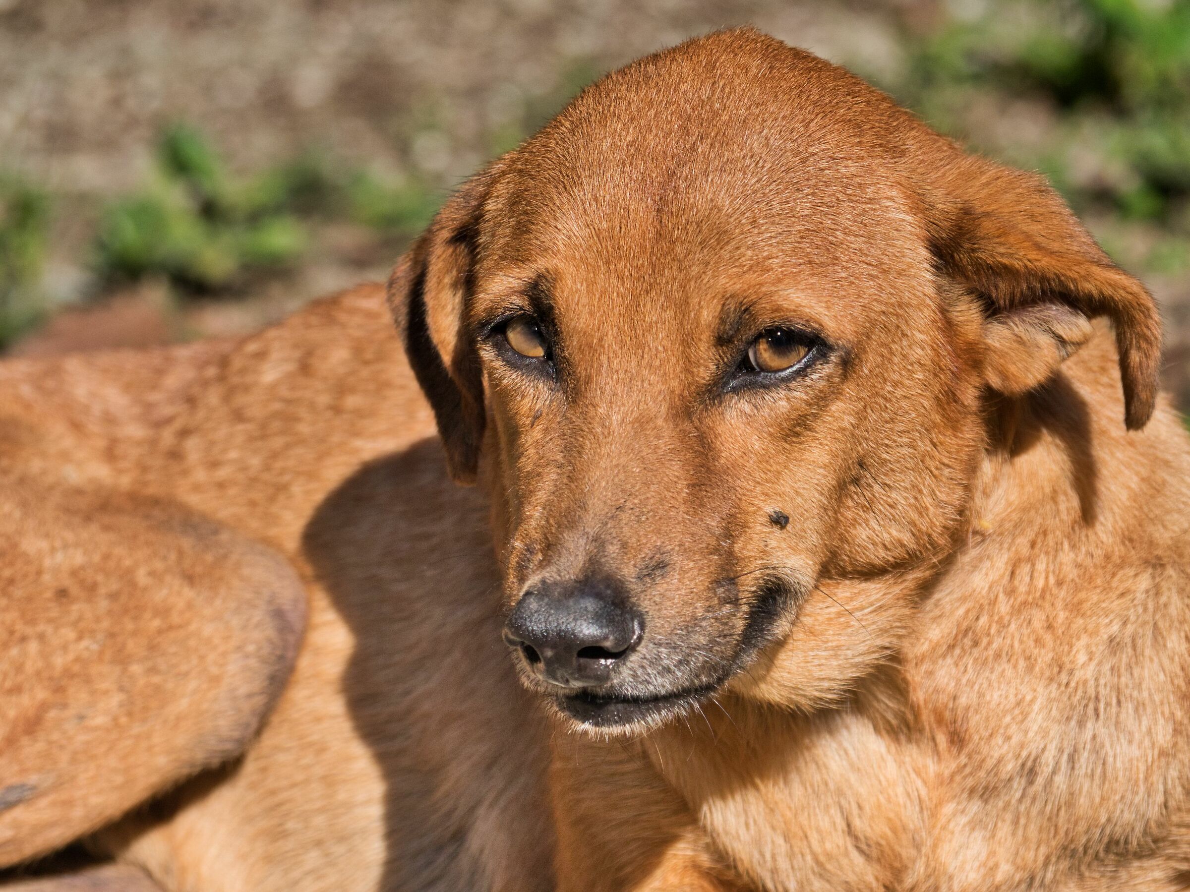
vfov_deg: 7.4
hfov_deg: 9.9
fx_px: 6874
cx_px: 595
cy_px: 446
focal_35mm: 200
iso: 400
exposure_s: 1/2000
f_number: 5
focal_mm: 100
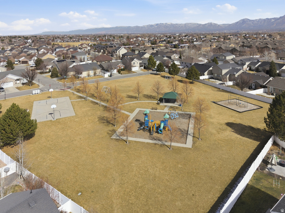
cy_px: 106
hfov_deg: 71.6
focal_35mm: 24
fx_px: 198
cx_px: 142
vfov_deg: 56.8
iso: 160
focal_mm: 8.7
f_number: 1.8
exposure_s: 1/6400
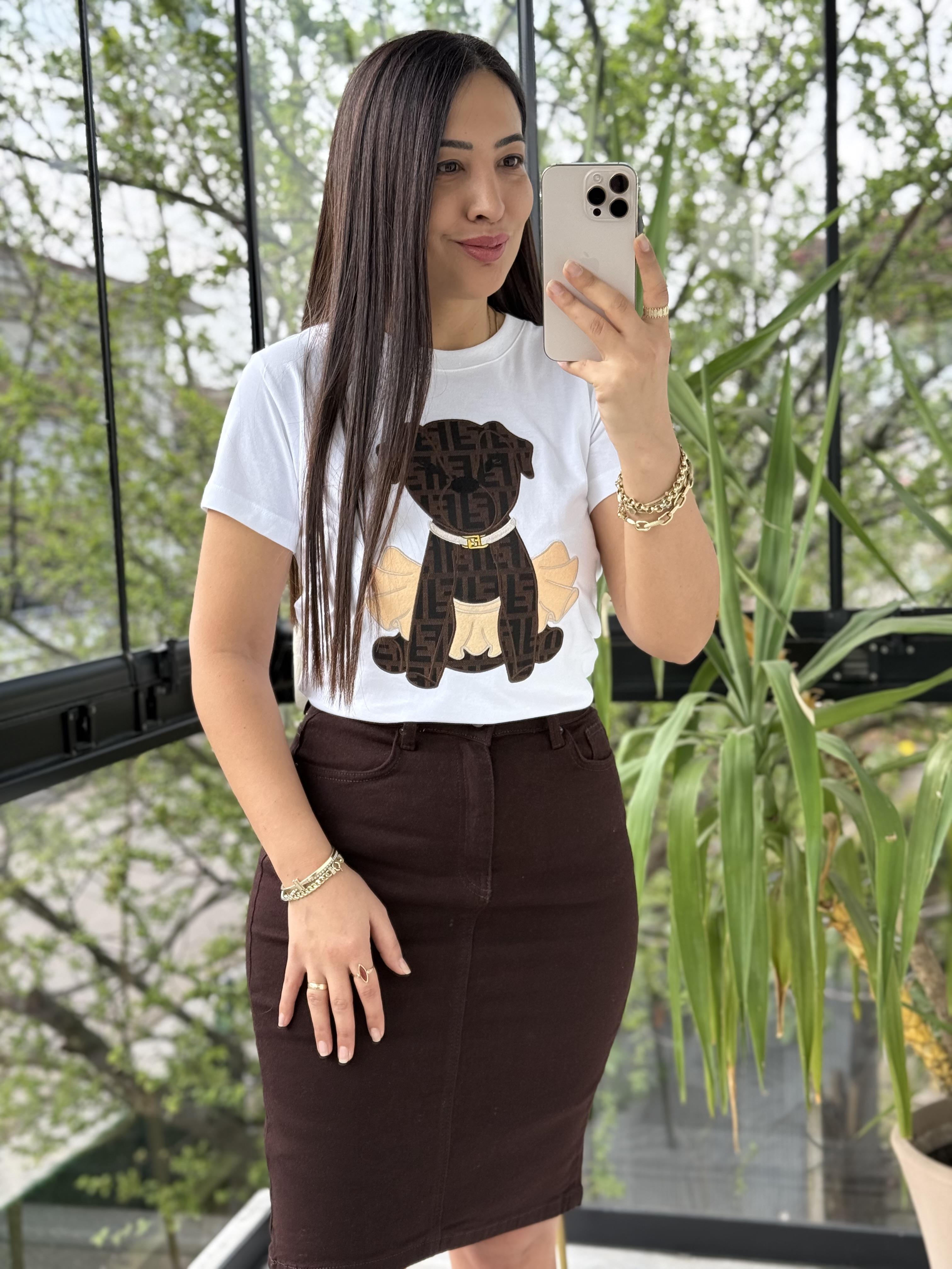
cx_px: 476
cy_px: 634
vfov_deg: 39.7
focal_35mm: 48
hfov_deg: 30.3
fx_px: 1760
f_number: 1.78
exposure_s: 1/331
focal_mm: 6.76
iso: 100
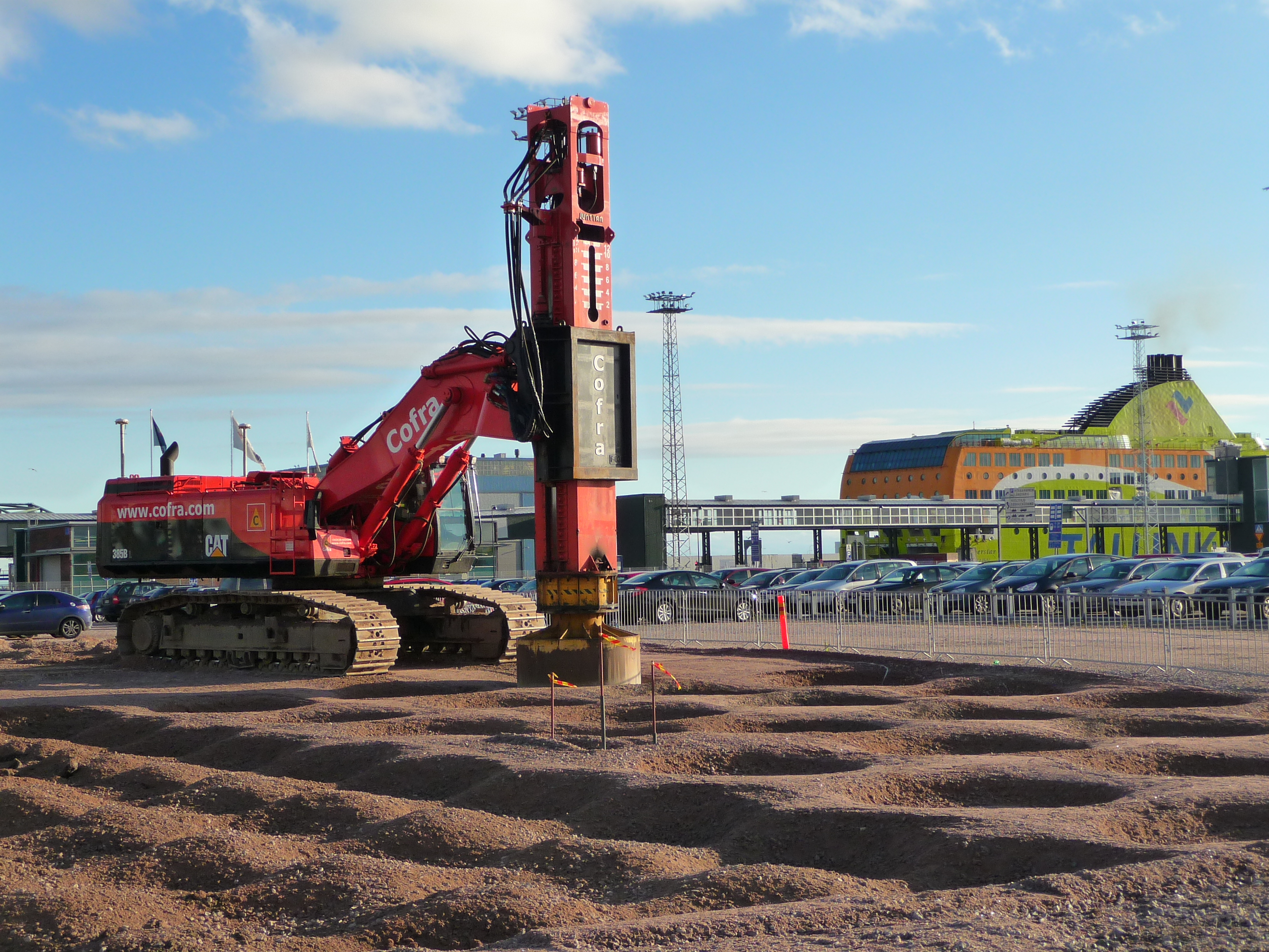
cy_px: 476
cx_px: 634
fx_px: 2016
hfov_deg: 34.9
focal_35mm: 55
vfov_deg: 26.6
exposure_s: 1/640
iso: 160
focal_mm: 9.3
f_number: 4.3
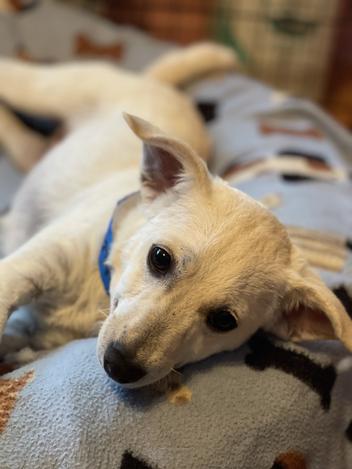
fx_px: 868
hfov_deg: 22.9
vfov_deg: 30.3
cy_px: 234
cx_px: 176
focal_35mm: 64
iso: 400
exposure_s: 1/30
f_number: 2.2
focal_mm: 7.5
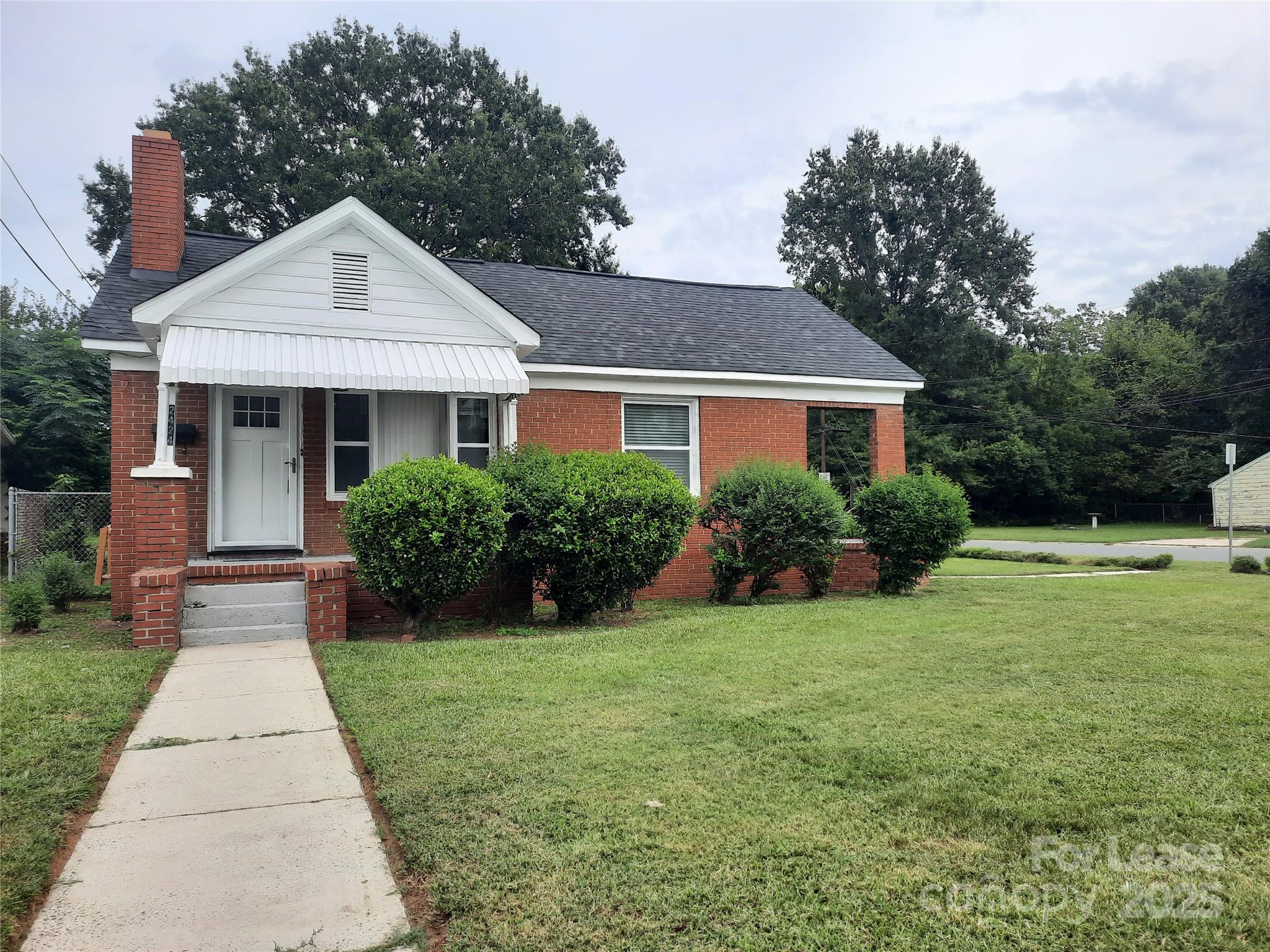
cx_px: 635
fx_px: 917
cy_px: 476
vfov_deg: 54.9
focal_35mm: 25
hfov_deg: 69.4
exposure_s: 1/740
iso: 32
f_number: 2
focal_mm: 4.6
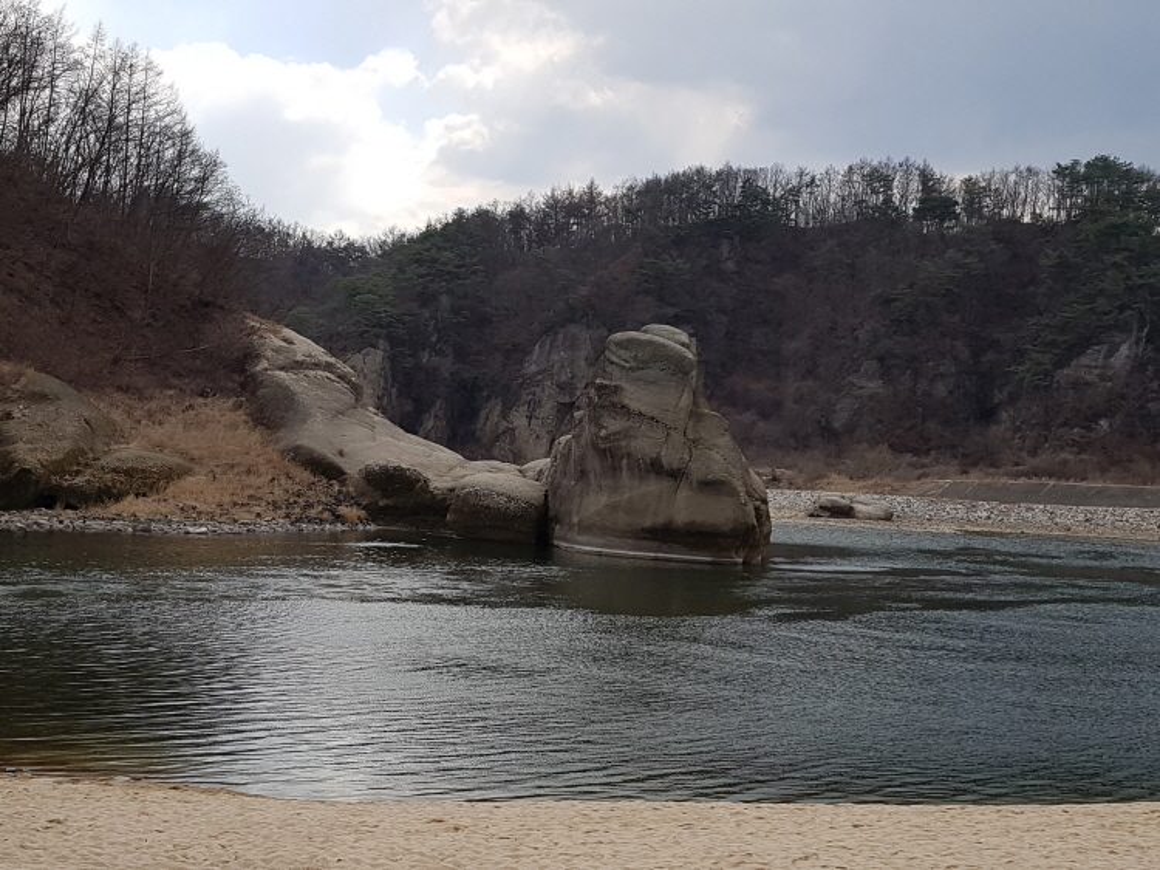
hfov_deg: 67.3
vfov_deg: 53.0
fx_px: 871
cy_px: 435
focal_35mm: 26
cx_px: 580
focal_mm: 4.2
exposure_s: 1/2224
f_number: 1.7
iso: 50
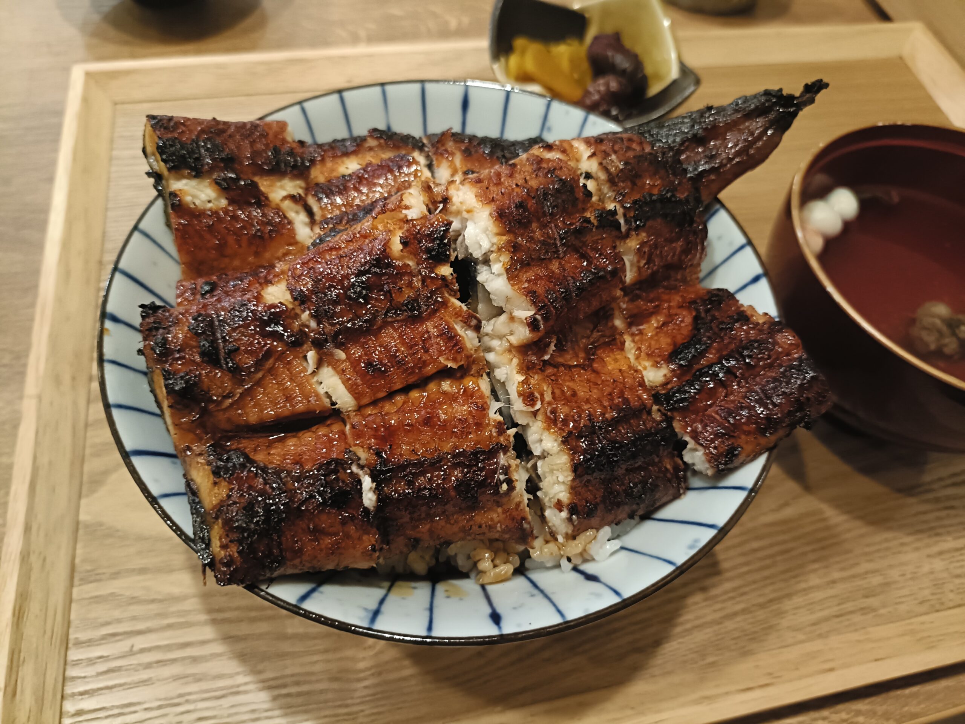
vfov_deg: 54.9
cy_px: 362
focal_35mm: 25
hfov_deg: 69.4
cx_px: 482
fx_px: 697
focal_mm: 4.7
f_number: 1.7
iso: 2500
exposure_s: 1/20
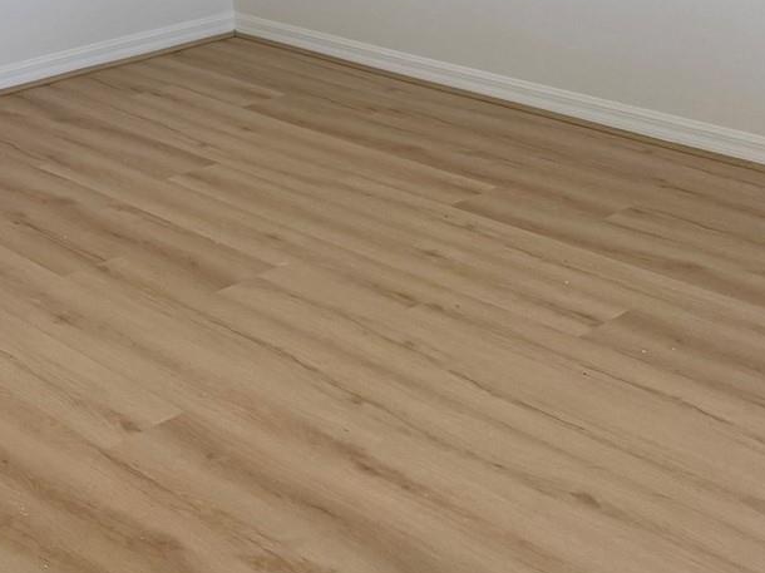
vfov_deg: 21.2
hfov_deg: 27.6
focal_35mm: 63
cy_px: -162
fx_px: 1392
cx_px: -110
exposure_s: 1/120
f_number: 1.78
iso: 160
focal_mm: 6.76
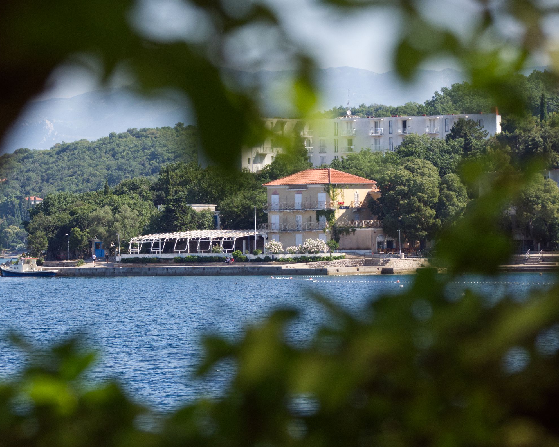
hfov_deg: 10.3
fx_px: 3094
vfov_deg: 8.3
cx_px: 262
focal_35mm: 187
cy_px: 225
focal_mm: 110
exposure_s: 1/800
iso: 400
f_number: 9
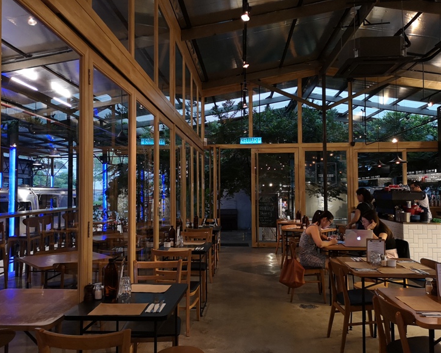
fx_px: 379
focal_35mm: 29
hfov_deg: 60.4
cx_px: 225
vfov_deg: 50.0
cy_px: 175
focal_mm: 3.95
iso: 500
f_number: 1.8
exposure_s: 1/33.3
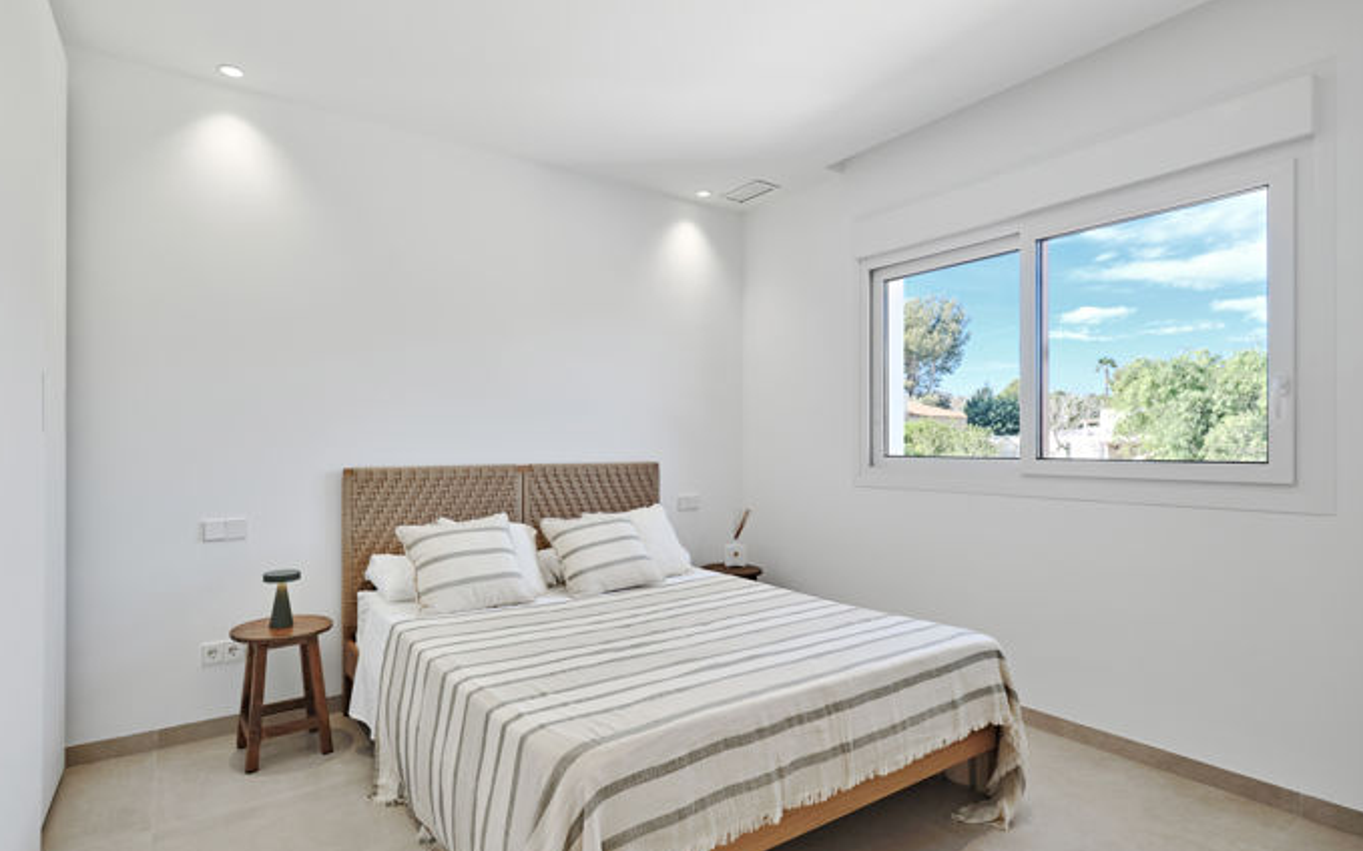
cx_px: 663
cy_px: 438
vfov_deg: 65.0
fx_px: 668
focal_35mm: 18
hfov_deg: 91.1
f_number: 5.6
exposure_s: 1/120
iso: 500
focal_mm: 11
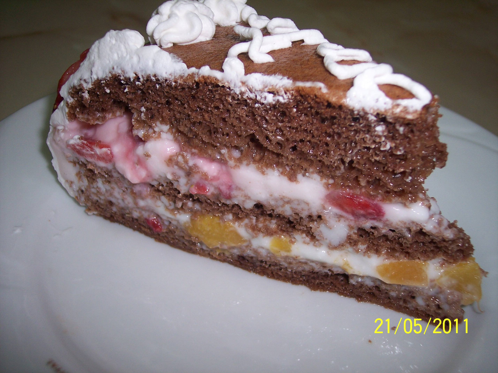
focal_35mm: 39
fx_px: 561
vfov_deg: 36.8
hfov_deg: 47.9
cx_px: 249
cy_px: 186
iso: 100
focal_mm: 8
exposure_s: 1/60
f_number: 2.8
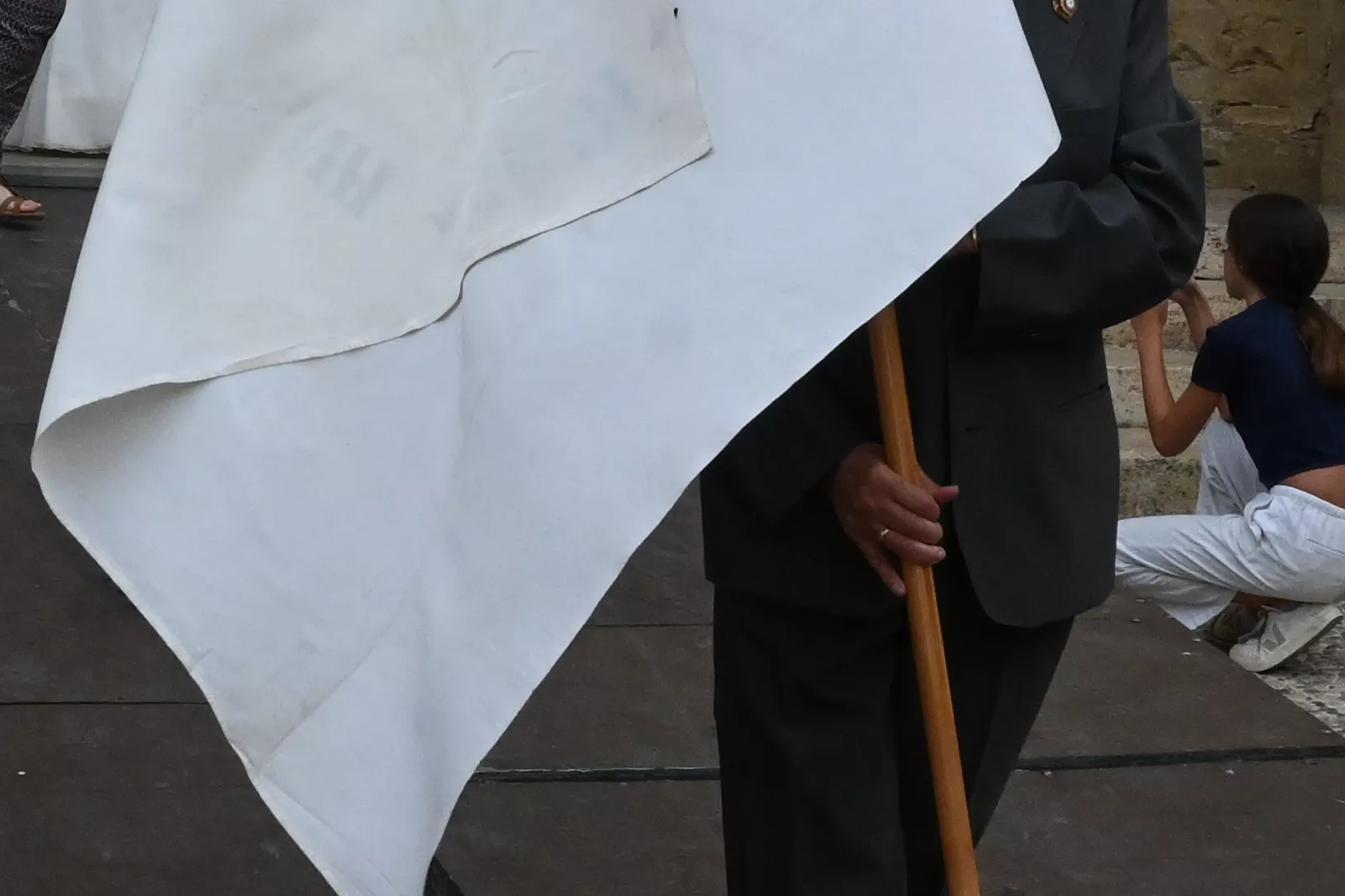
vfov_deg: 13.4
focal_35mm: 102
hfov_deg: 20.0
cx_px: 751
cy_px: 249
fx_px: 3811
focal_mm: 20
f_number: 11
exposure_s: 1/500
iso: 1600
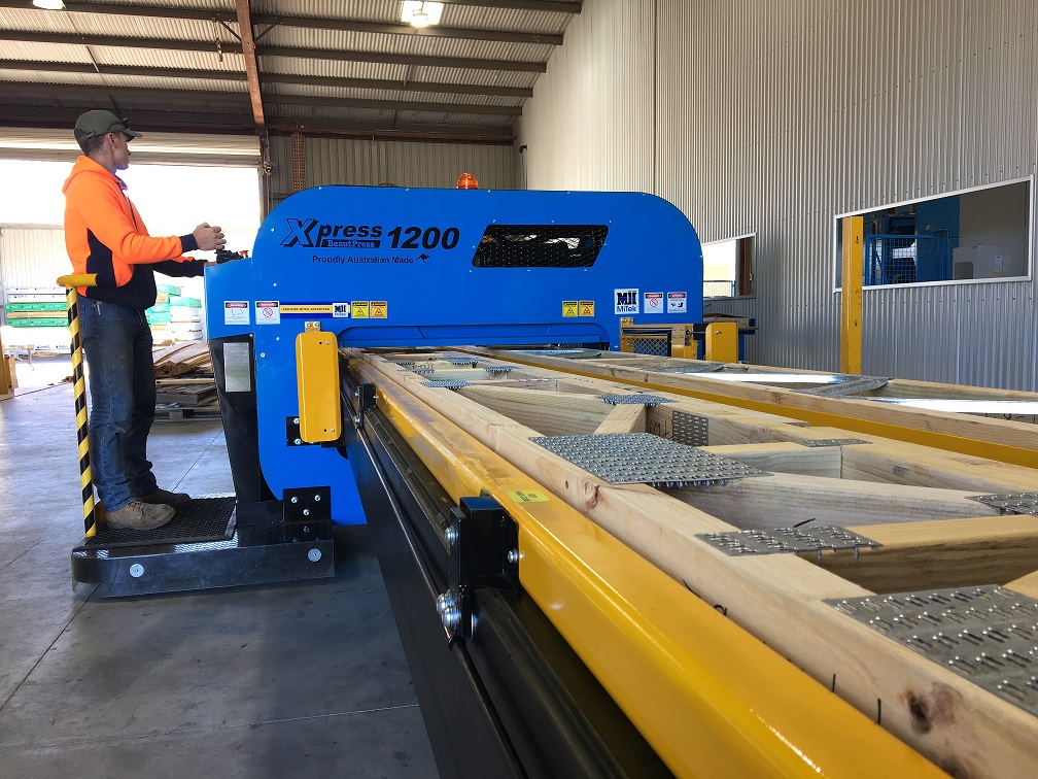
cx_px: 519
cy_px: 390
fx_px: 870
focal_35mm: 29
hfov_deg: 61.7
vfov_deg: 48.2
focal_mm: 4.15
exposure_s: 1/50
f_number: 2.2
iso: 25
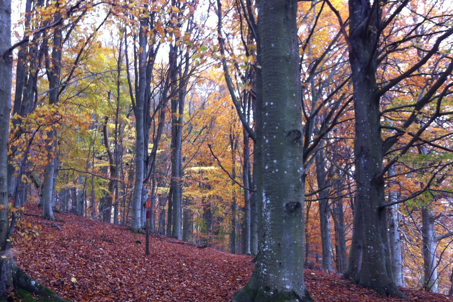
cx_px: 214
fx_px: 604
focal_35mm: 48
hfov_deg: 41.1
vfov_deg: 28.1
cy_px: 161
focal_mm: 3.85
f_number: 2.8
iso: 80
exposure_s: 1/15
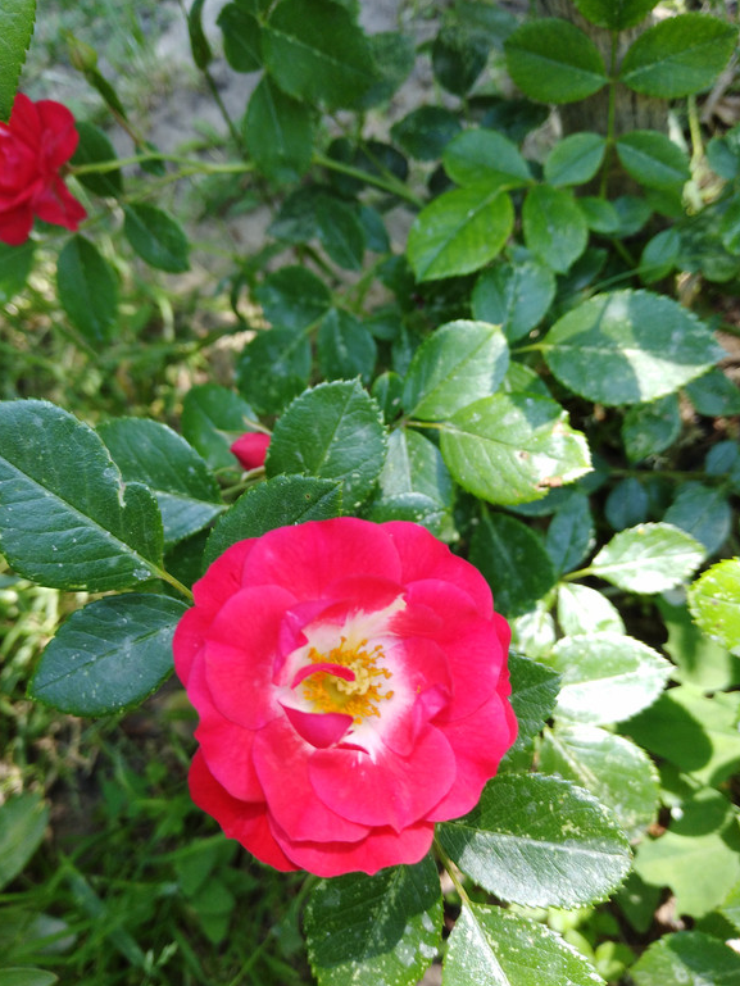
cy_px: 506
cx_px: 367
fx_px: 769
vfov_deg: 65.3
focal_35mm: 27
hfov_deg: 51.4
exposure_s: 1/120
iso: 191
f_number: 2.2
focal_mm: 3.83
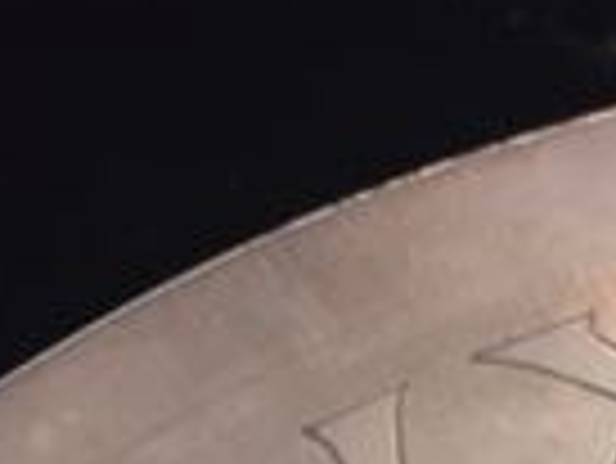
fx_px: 2404
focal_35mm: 135
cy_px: 838
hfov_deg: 13.9
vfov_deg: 10.4
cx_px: 841
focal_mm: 4.15
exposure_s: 1/30
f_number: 2.2
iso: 100
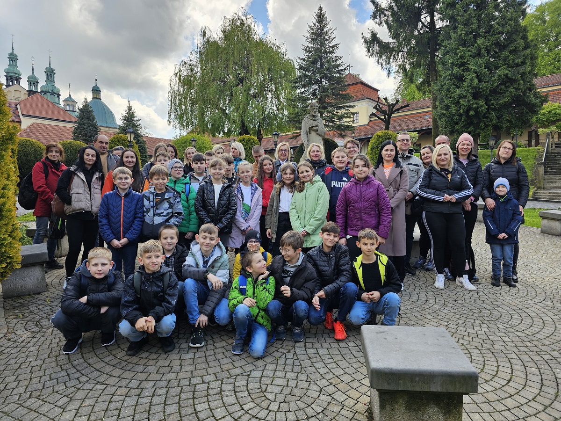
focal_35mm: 23
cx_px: 280
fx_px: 373
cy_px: 210
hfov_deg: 73.9
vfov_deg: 58.9
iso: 12
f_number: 1.7
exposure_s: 1/180
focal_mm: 6.3
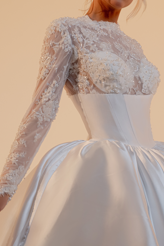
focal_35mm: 156
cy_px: 69
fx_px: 1067
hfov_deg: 8.8
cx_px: 105
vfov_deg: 13.1
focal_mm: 70
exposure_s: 1/160
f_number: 8
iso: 1000
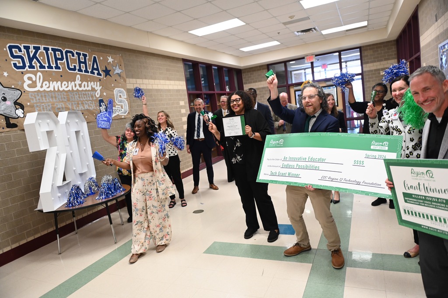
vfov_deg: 53.1
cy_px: 149
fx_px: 298
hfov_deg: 73.8
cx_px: 224
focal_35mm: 24
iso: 2000
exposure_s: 1/320
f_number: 2.8
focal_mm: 24
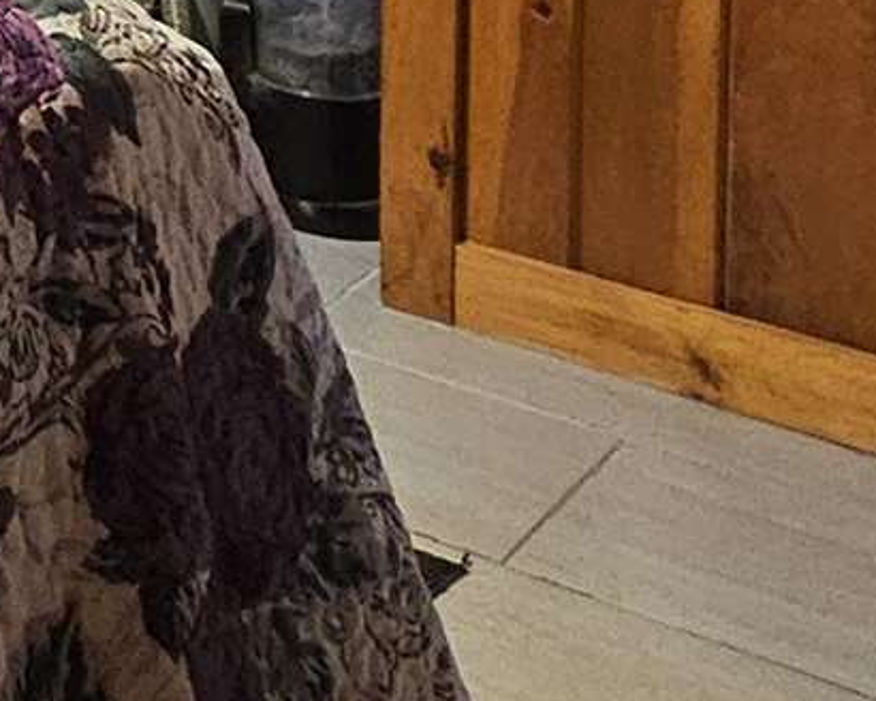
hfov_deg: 15.4
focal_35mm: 95
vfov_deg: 14.0
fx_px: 2463
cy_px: -643
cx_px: -955
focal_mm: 2.2
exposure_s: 1/30
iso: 320
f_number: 2.2
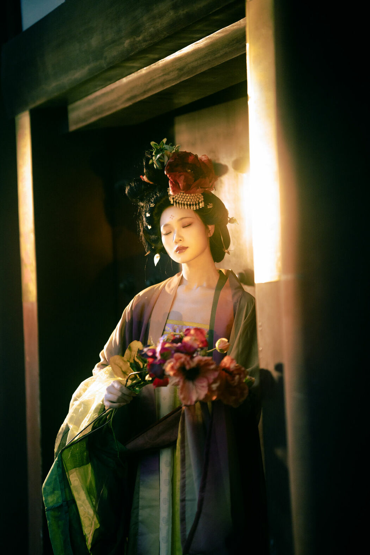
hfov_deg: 16.1
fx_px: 1310
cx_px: 185
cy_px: 278
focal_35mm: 85
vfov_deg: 23.9
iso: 1250
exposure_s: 1/1600
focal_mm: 85
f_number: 1.4
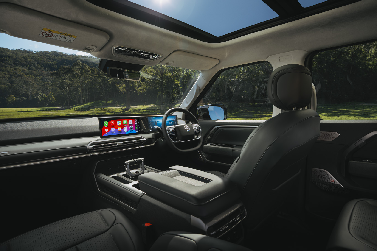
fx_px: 199
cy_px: 126
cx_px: 188
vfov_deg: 64.5
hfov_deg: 86.9
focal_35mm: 19
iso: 100
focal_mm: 19
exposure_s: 1/125
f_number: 9
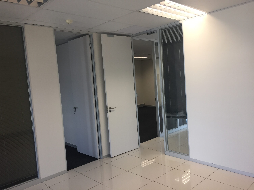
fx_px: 213
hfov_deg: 61.7
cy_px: 95
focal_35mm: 29
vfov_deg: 48.2
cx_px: 127
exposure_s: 1/33
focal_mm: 4.15
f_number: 2.2
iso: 32
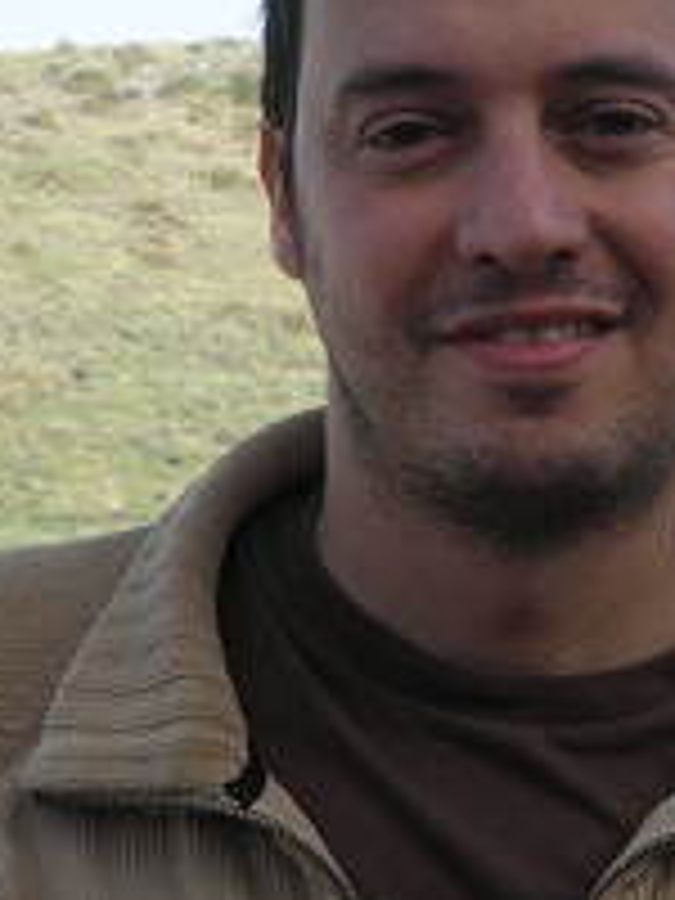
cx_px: 567
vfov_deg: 15.8
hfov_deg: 11.8
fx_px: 3250
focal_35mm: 125
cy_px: 380
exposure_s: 1/200
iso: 64
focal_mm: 11.3
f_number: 5.4
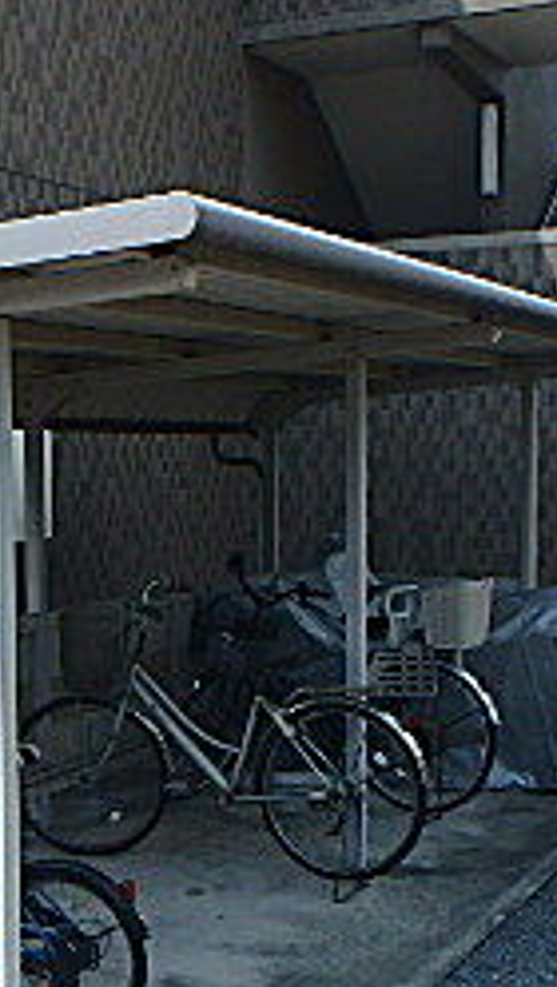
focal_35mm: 59
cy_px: 605
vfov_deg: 35.3
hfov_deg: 20.4
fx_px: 1545
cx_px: 191
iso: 125
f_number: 3.5
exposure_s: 1/1000
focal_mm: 3.7
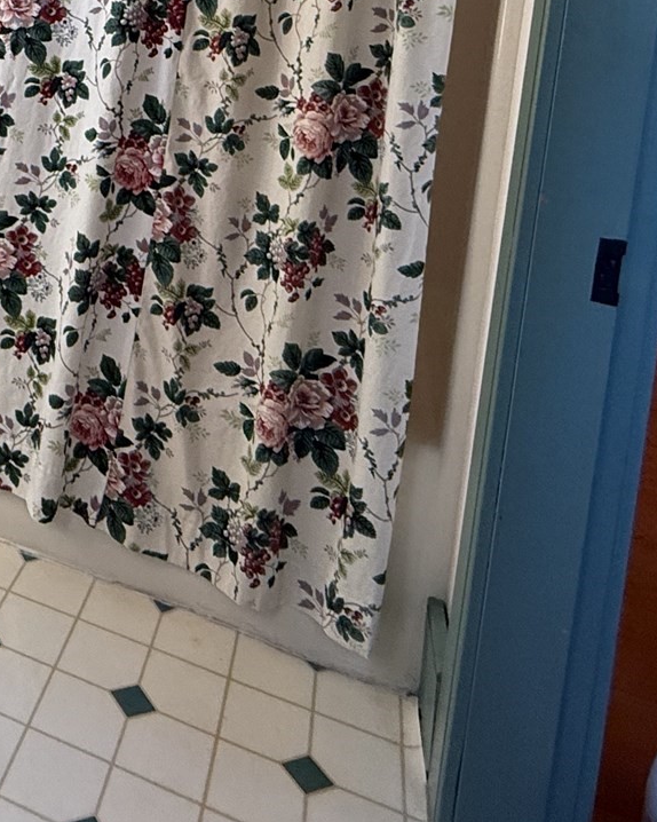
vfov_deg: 40.6
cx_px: -31
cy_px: -10
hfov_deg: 34.1
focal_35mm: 39
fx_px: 948
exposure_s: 1/120
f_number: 2.2
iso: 250
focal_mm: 2.22
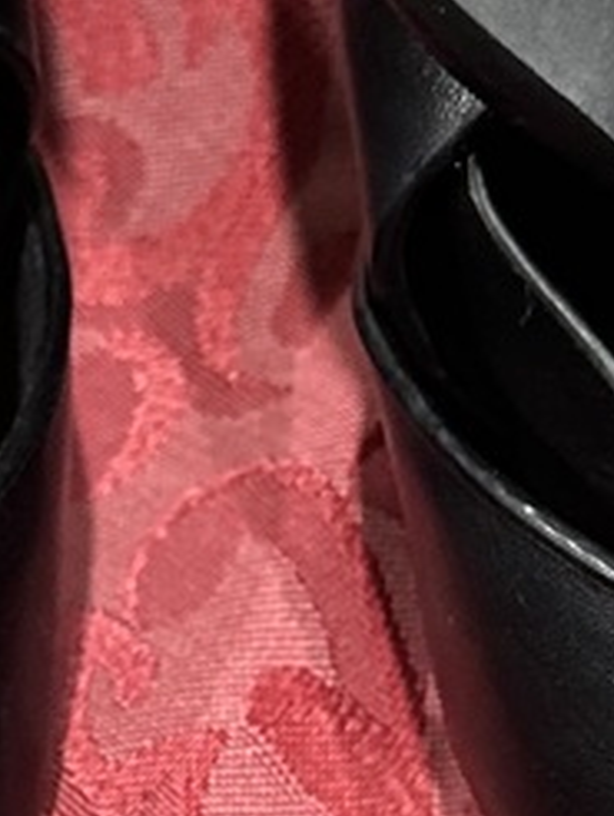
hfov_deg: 9.5
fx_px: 3683
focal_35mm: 156
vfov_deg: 12.5
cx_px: 289
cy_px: 740
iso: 500
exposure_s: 1/50
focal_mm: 6.86
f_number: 1.78
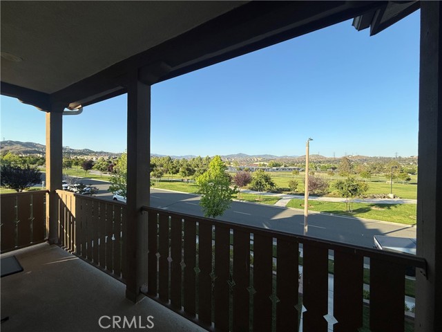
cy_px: 166
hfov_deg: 102.1
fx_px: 179
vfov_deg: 85.7
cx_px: 221
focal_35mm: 14
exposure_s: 1/1087
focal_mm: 2.22
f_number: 2.2
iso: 50
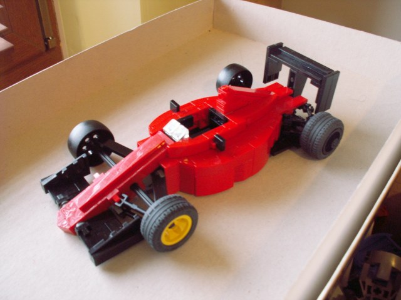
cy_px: 150
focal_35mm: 35
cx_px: 200
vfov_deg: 40.7
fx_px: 405
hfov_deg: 52.6
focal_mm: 5.86
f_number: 4
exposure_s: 1/2
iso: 100
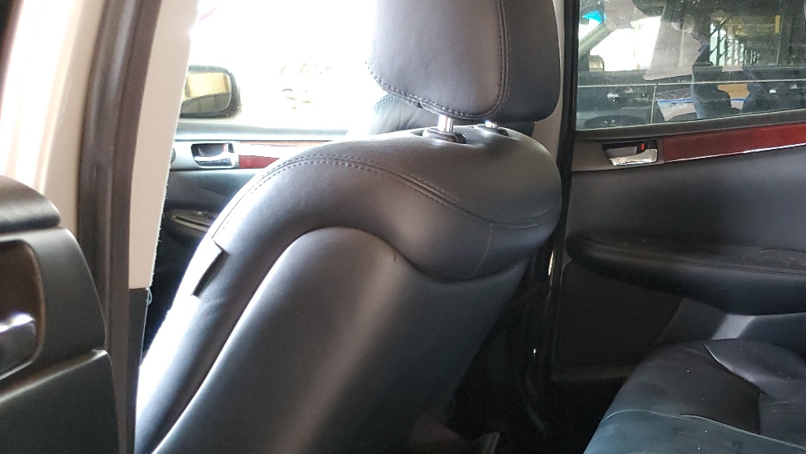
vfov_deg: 26.0
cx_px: 620
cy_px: 373
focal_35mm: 45
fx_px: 962
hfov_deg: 43.8
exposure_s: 1/30
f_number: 1.5
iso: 347
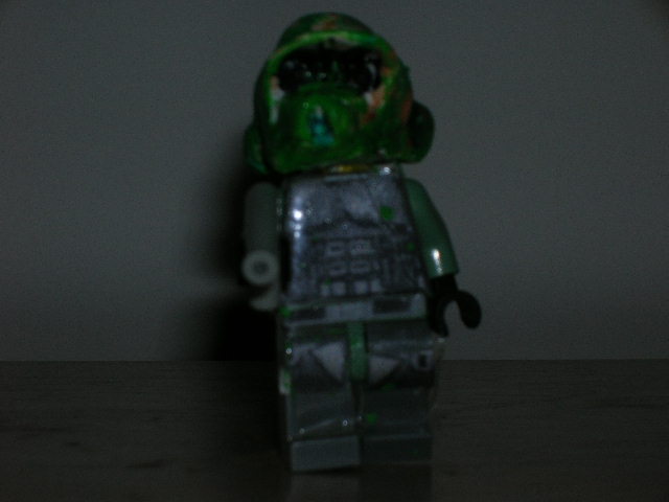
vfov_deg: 14.5
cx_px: 334
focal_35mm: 102
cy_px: 251
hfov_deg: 19.3
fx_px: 1971
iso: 50
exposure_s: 1/60.1
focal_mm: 17.1
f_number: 8.2
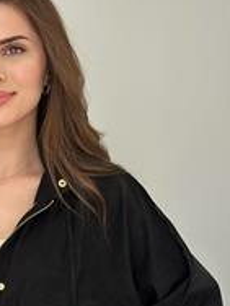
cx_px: 13
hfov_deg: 10.8
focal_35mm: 136
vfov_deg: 14.4
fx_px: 1205
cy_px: 269
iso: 80
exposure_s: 1/399
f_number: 1.78
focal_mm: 6.86
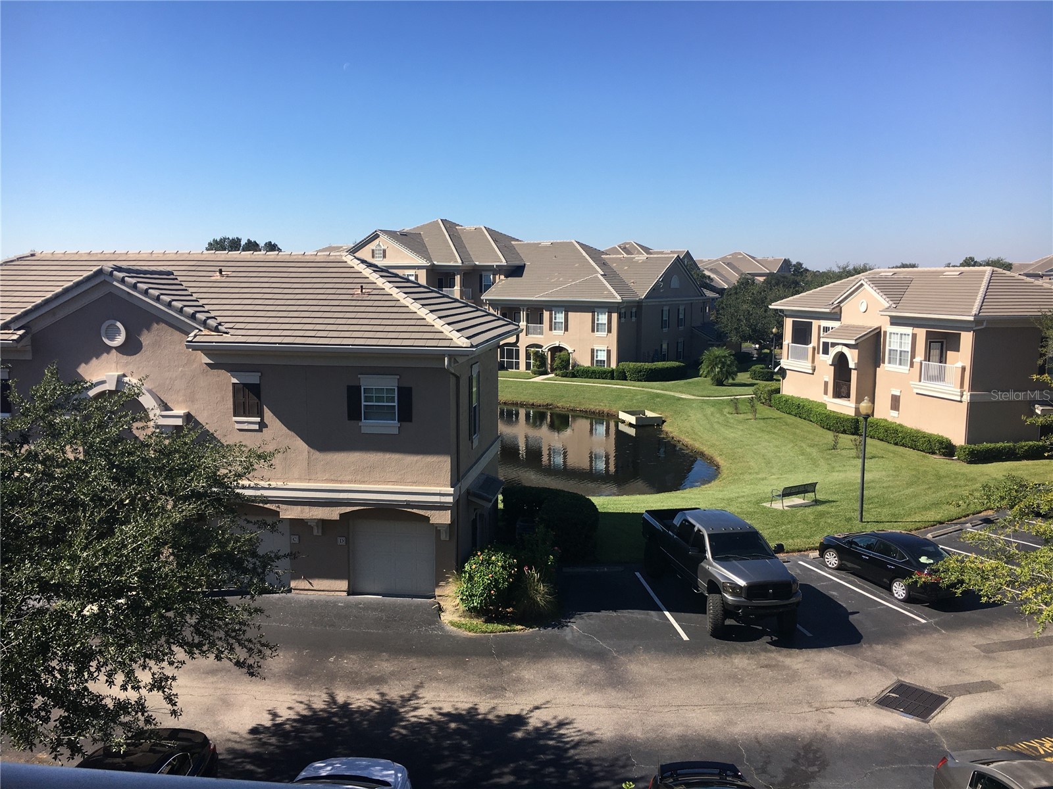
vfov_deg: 48.2
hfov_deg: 61.7
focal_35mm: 29
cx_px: 526
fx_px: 882
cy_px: 394
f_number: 2.2
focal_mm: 4.15
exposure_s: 1/1374
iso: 25
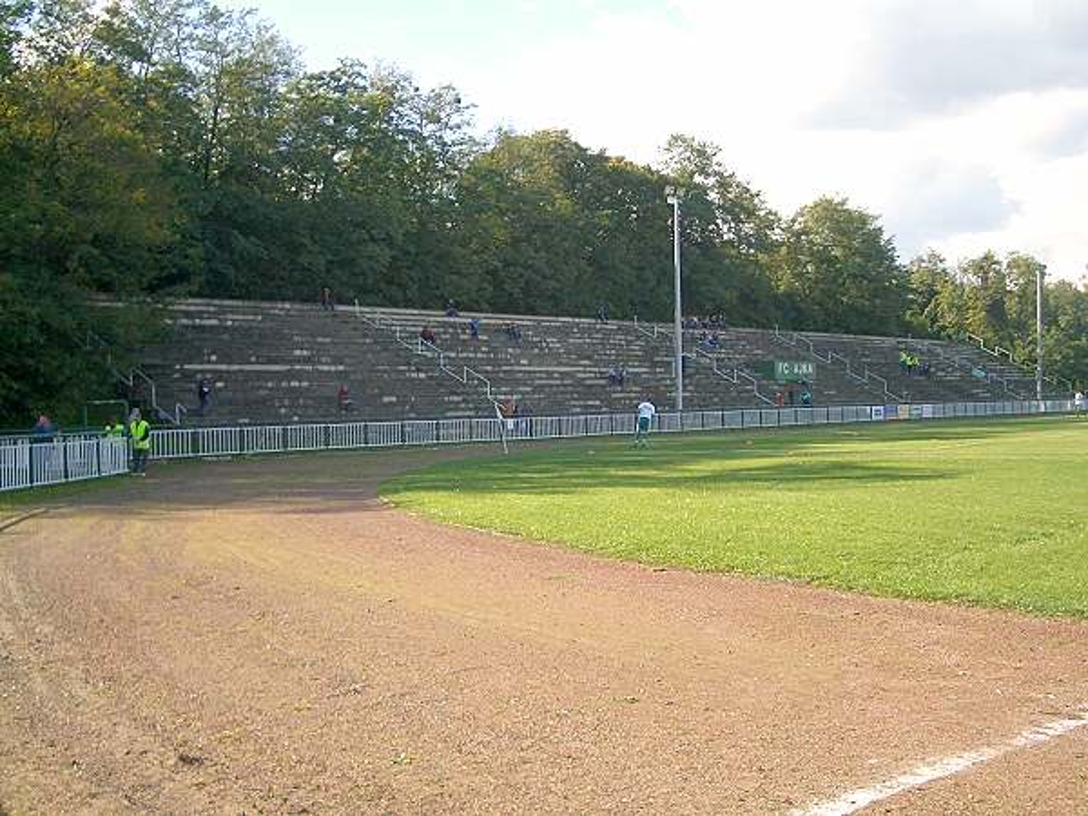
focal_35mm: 41
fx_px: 1289
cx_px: 544
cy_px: 408
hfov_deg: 45.8
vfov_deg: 35.1
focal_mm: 6.8
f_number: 2.8
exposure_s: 1/640
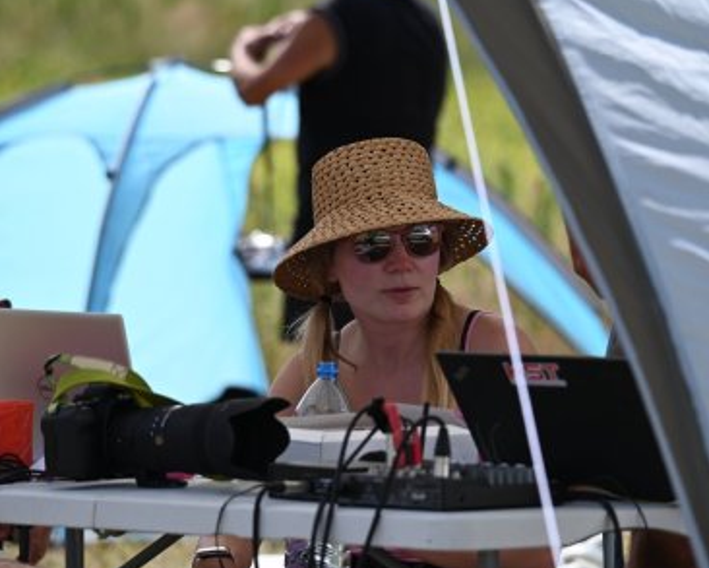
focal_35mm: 293
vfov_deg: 5.3
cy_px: 268
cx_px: 386
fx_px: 6150
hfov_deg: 6.6
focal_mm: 230
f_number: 5.6
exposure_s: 1/1600
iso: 320
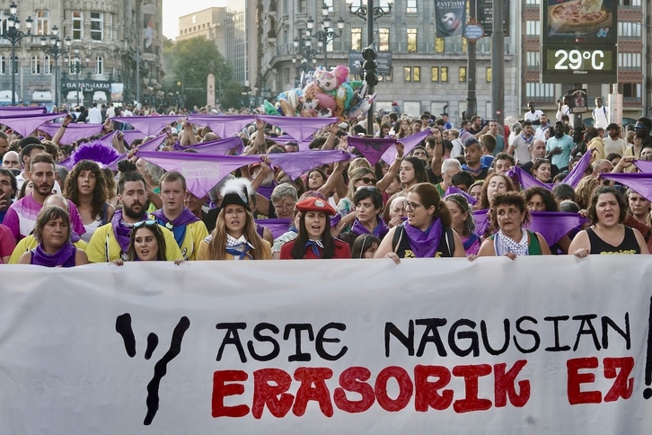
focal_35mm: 70
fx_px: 1268
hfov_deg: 28.8
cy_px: 218
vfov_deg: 19.5
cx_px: 326
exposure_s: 1/320
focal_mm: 70
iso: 1000
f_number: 7.1
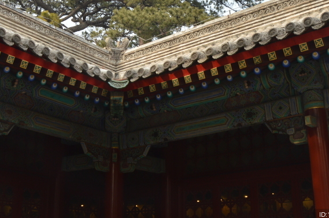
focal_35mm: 54
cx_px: 154
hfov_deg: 36.9
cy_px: 30
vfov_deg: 24.4
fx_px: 493
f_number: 6.3
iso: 200
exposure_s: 1/160
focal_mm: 20
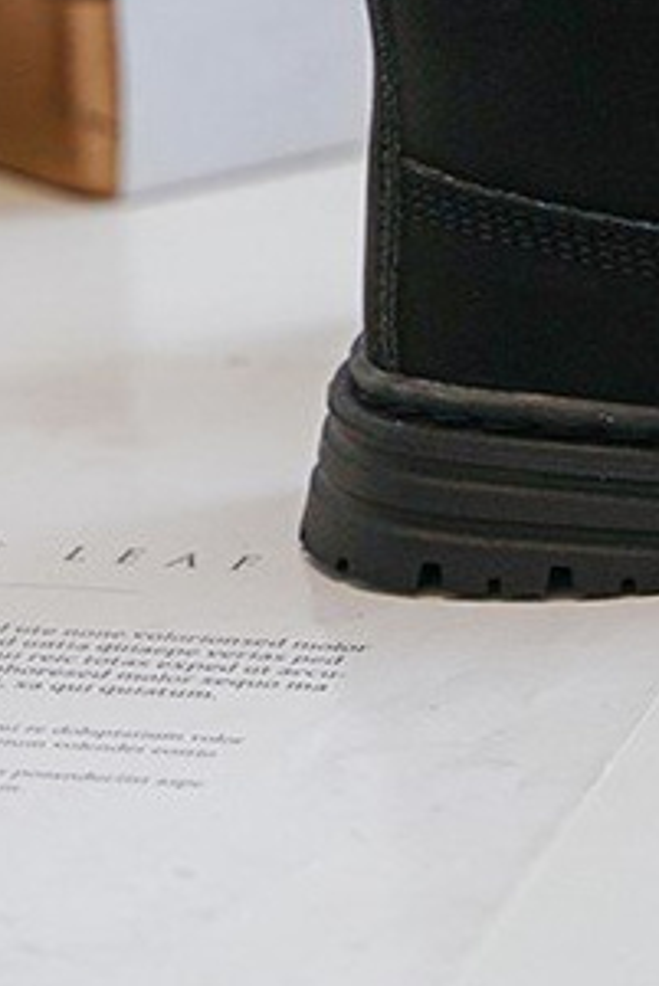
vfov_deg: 15.7
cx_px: 803
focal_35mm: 127
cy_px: -108
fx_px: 3483
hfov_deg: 10.6
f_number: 4
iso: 500
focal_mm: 51
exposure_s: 1/100
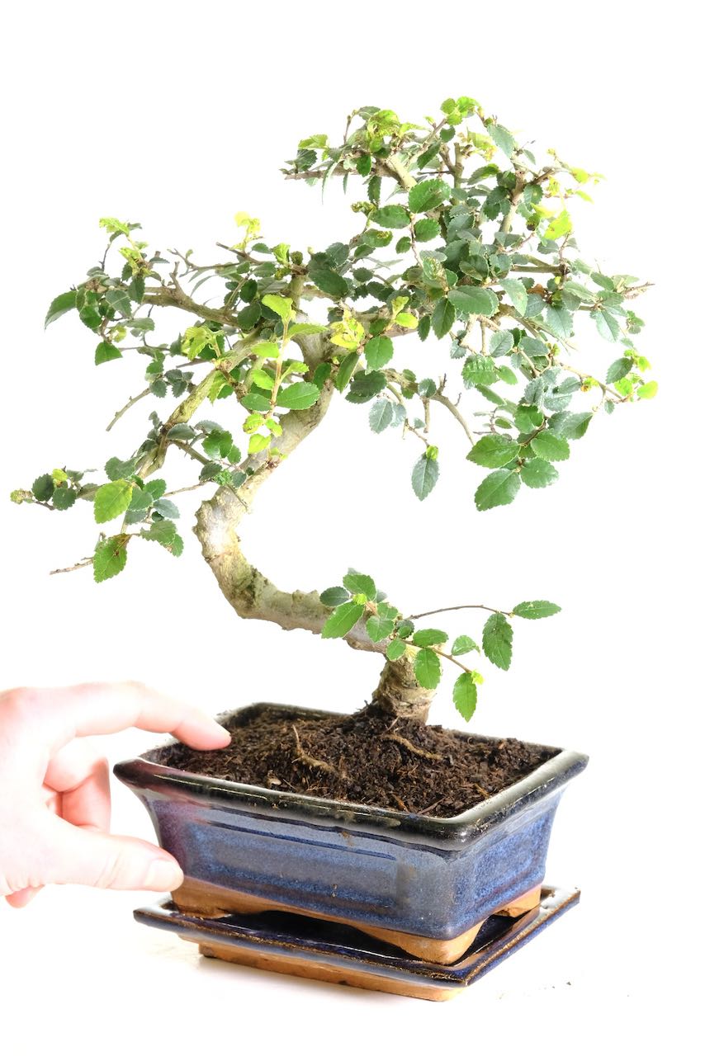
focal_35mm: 101
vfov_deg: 20.2
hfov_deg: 13.6
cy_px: 528
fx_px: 2965
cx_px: 352
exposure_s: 1/20
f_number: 9
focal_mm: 67.5
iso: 2500
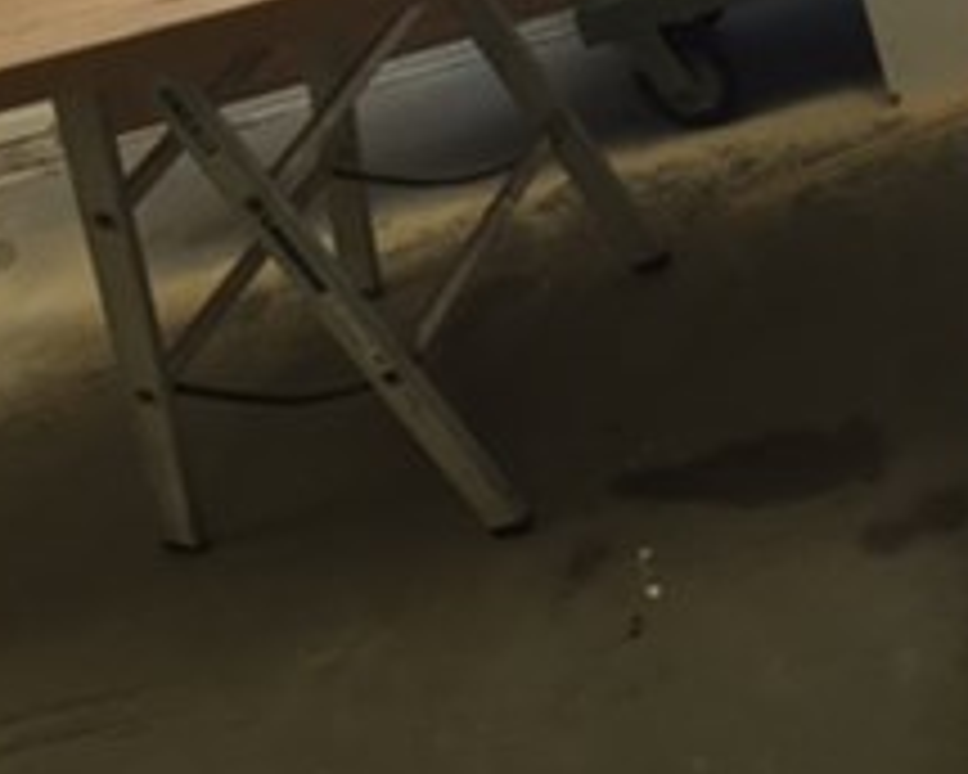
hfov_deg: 23.6
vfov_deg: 19.4
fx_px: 2263
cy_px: 400
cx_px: 855
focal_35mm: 79
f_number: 2.2
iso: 64
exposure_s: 1/30
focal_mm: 4.15
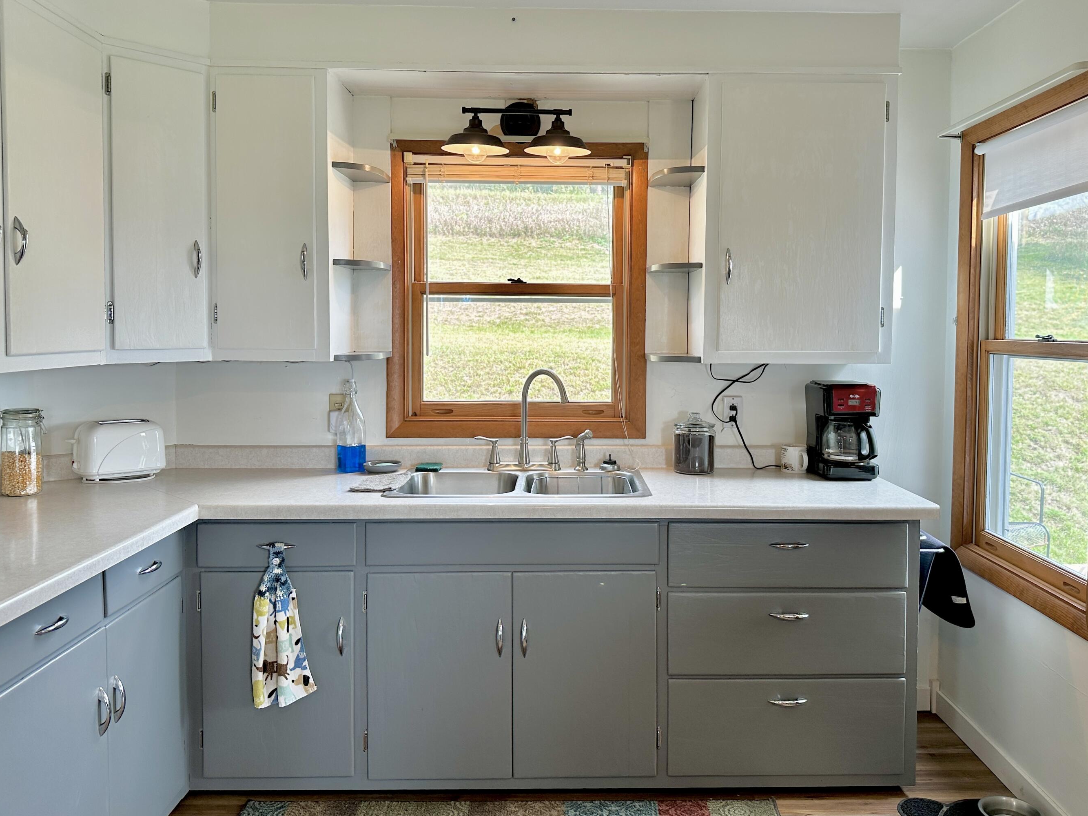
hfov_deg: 65.3
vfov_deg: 51.3
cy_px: 367
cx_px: 581
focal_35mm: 27
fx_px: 849
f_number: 1.78
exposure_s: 1/151
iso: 100
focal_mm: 6.86
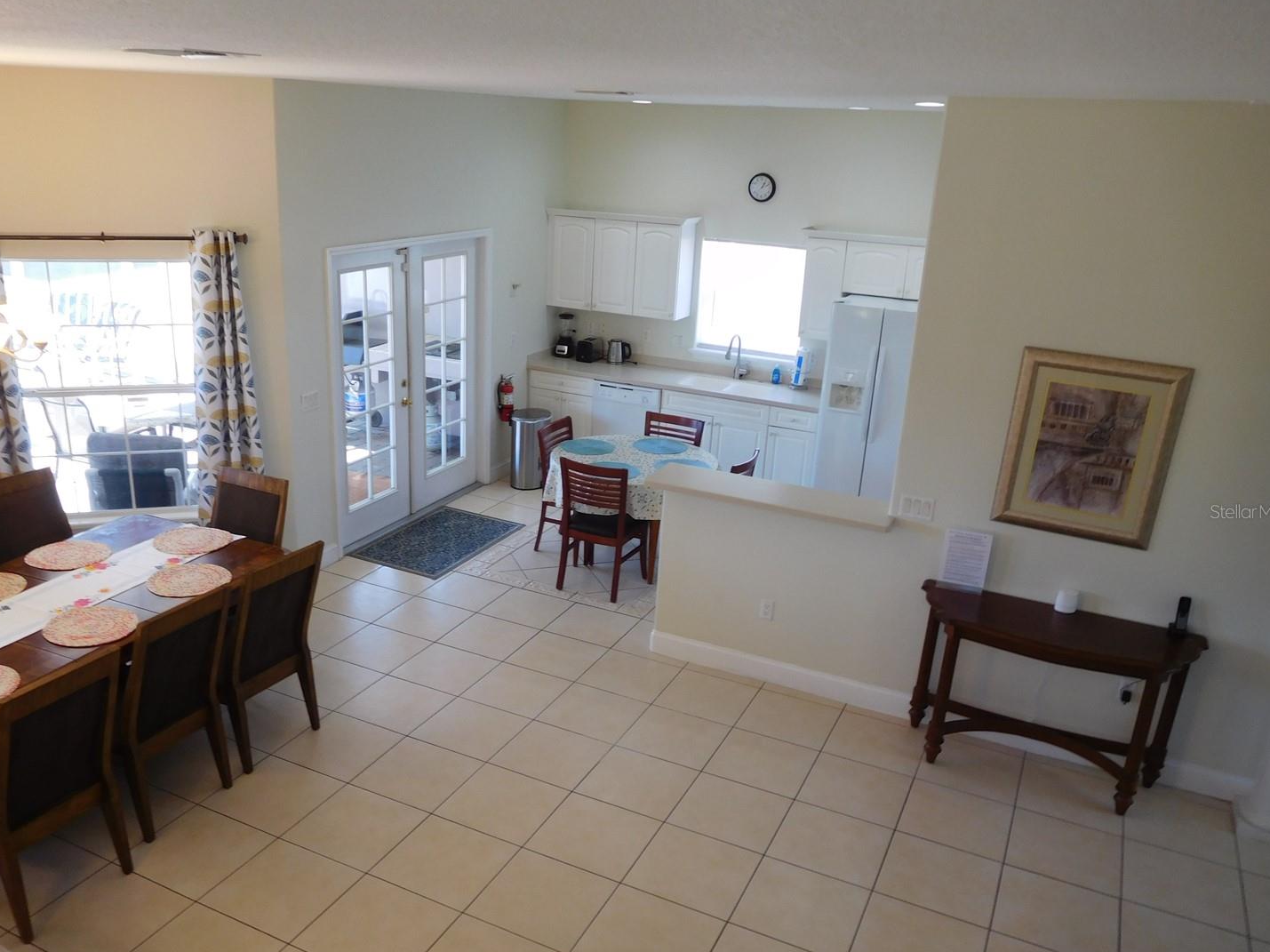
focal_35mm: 28
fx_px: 1027
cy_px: 511
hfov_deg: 63.4
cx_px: 583
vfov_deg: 49.7
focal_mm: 4.5
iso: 125
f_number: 3.4
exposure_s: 1/30
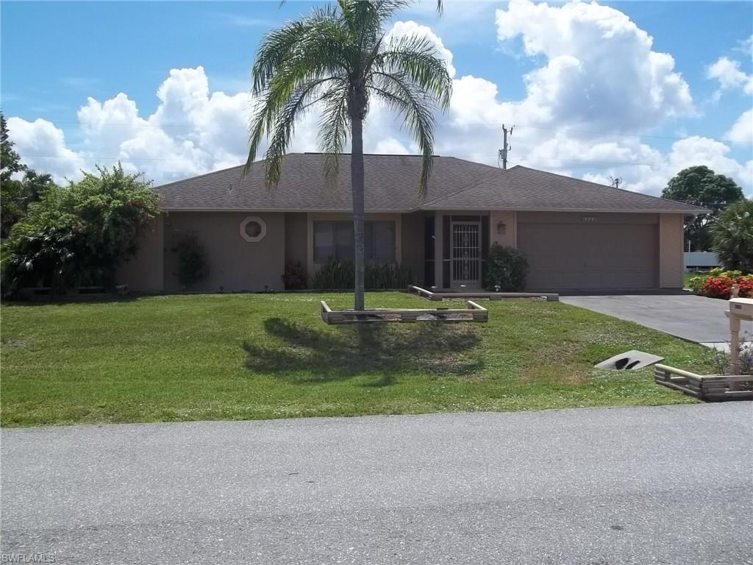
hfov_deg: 56.8
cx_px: 376
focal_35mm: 32
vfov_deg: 44.2
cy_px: 282
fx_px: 696
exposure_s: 1/250
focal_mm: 5.7
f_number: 8.8
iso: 64
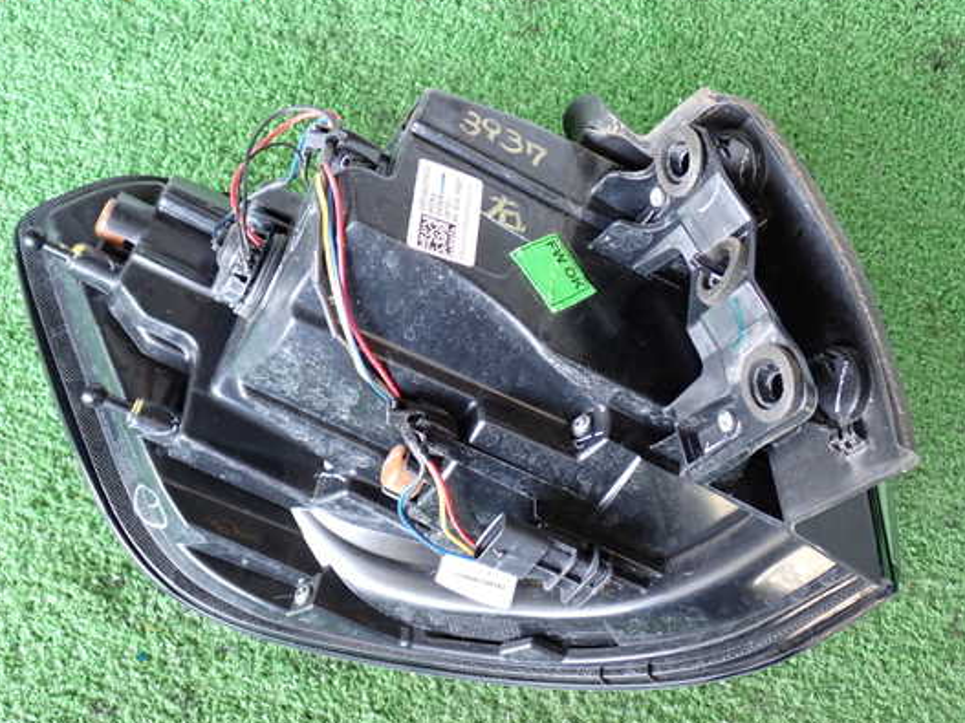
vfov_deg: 35.1
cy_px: 370
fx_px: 1143
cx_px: 467
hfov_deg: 45.8
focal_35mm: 41
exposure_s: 1/40
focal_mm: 6.37
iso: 250
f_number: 2.5
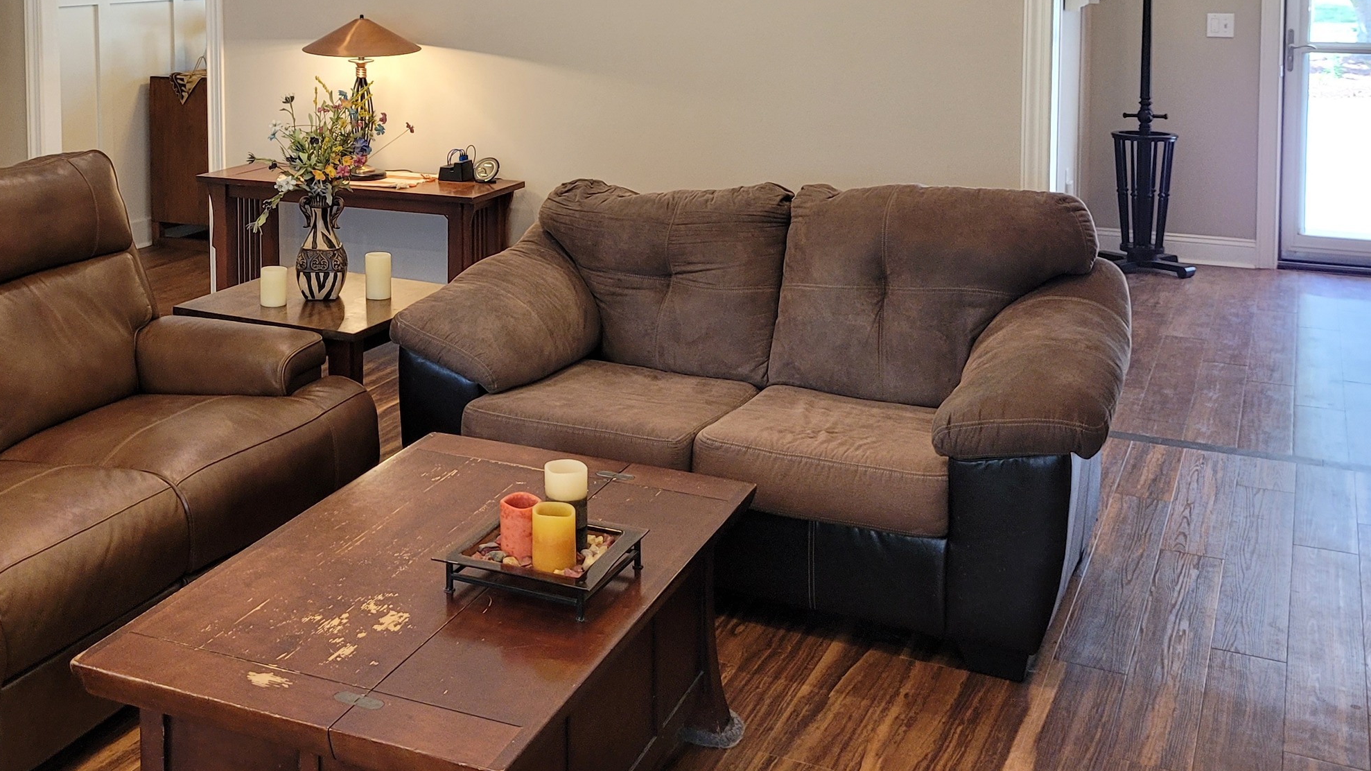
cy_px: 59
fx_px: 1599
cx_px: 468
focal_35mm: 44
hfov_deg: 45.8
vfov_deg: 26.1
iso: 250
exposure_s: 1/120
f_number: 1.8
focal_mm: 5.4
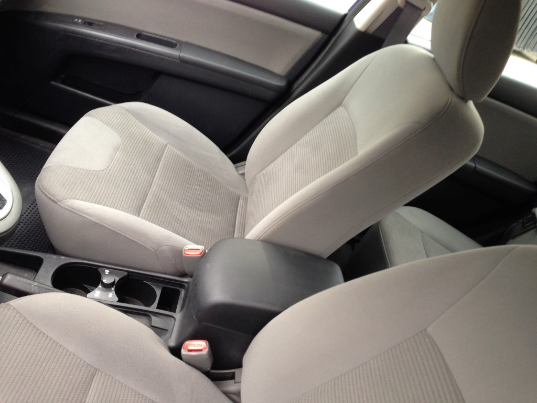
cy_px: 202
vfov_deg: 42.9
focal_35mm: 33
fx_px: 512
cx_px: 268
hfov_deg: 55.4
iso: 80
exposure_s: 1/20
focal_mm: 4.12
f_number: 2.4
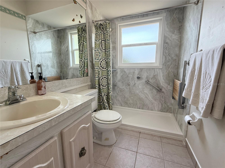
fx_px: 91
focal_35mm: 14
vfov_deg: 85.7
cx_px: 112
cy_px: 84
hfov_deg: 102.1
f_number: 2.2
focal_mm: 2.22
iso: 160
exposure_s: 1/120
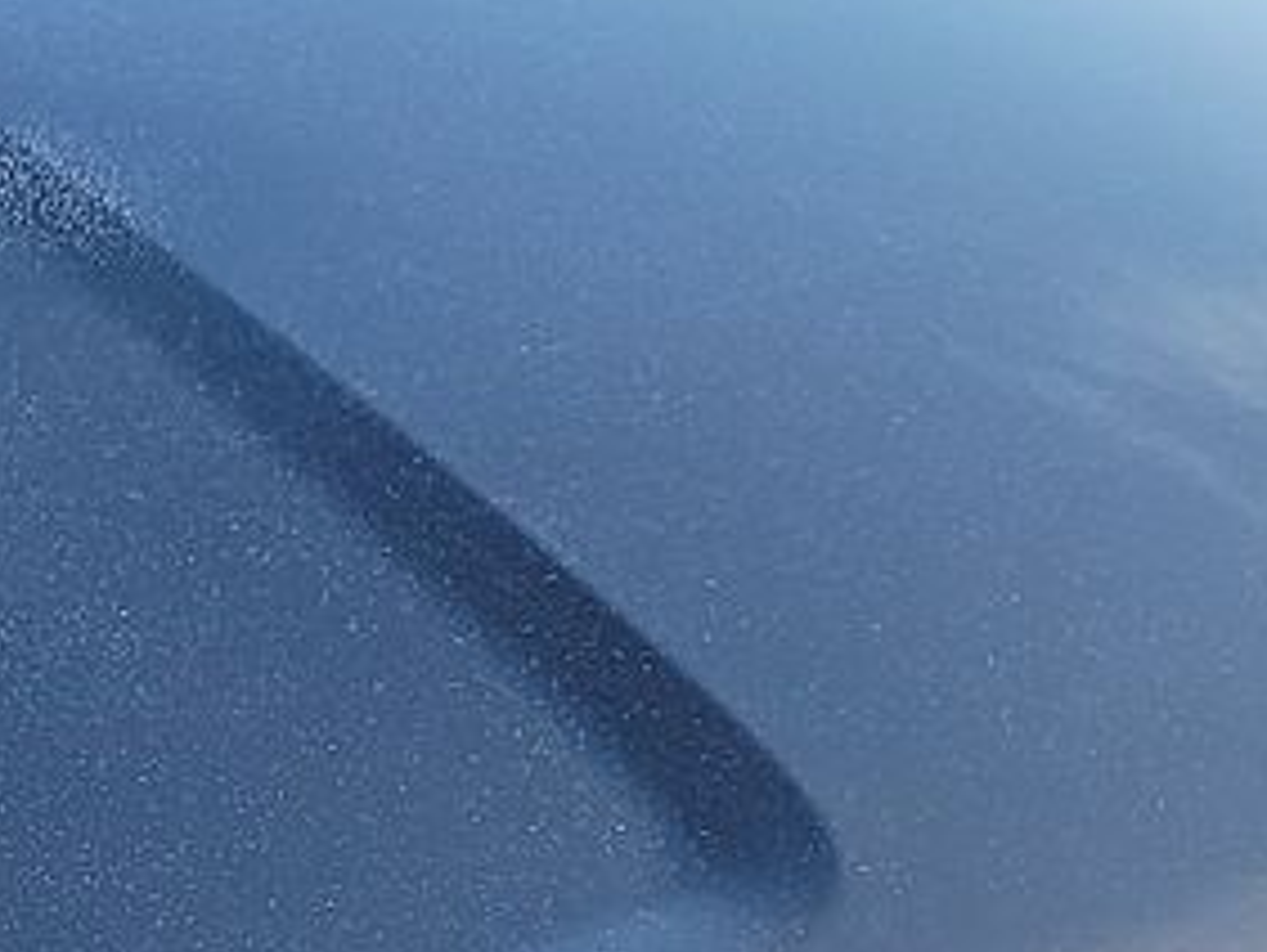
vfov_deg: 10.7
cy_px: 1217
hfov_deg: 13.7
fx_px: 4982
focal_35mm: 136
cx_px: -557
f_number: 1.8
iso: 83
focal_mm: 6.7
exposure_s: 1/119
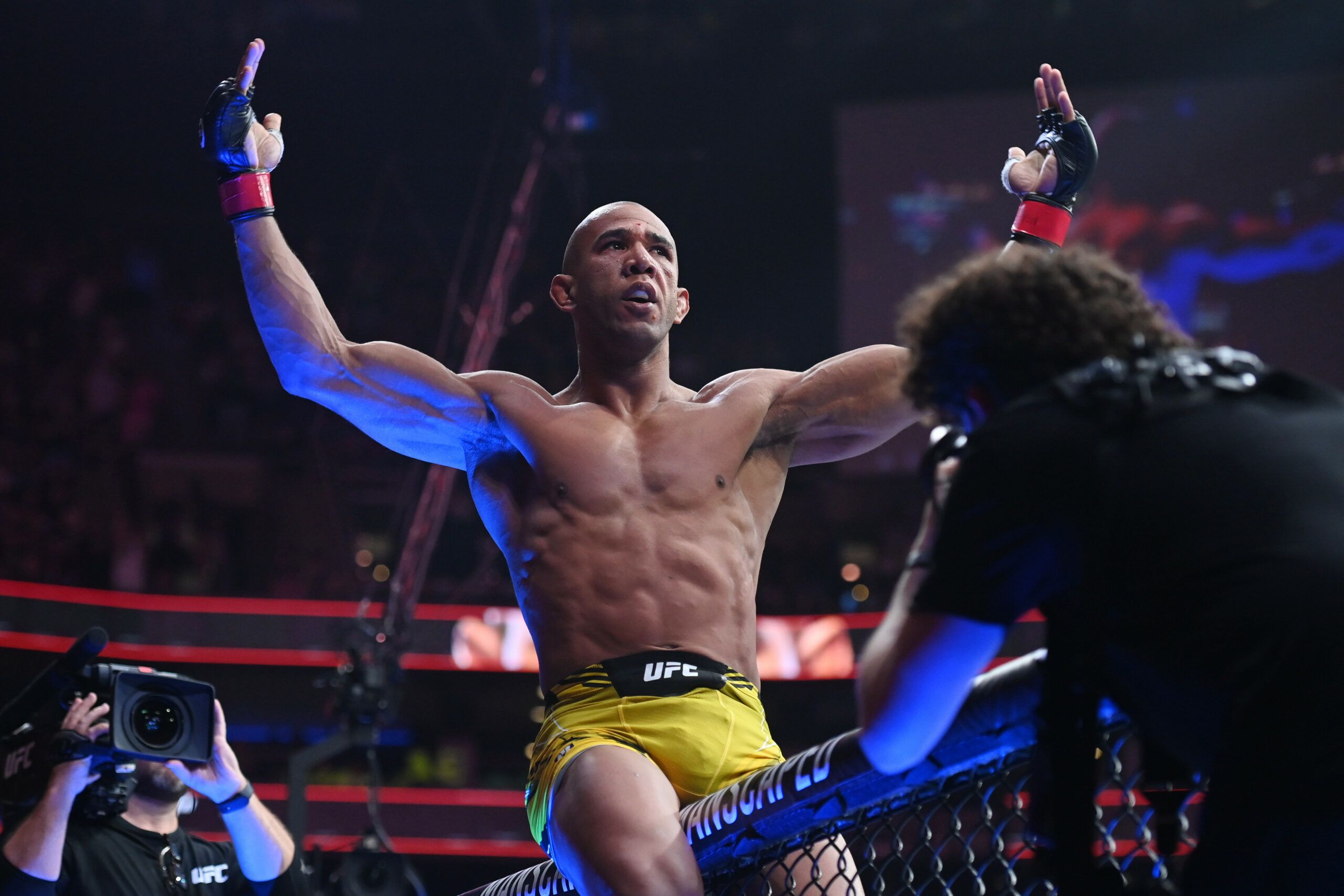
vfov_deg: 13.7
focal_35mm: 100
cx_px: 672
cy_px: 448
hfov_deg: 20.4
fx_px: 3733
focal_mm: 100
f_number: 3.5
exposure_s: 1/1000
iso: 3200
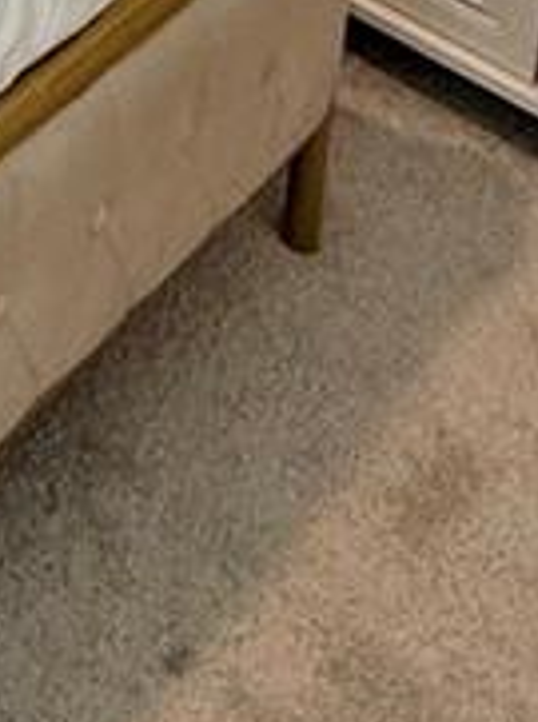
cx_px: -594
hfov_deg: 13.3
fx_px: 1934
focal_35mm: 93
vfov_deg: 14.9
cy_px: -917
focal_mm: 2.22
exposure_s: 1/120
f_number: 2.2
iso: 200
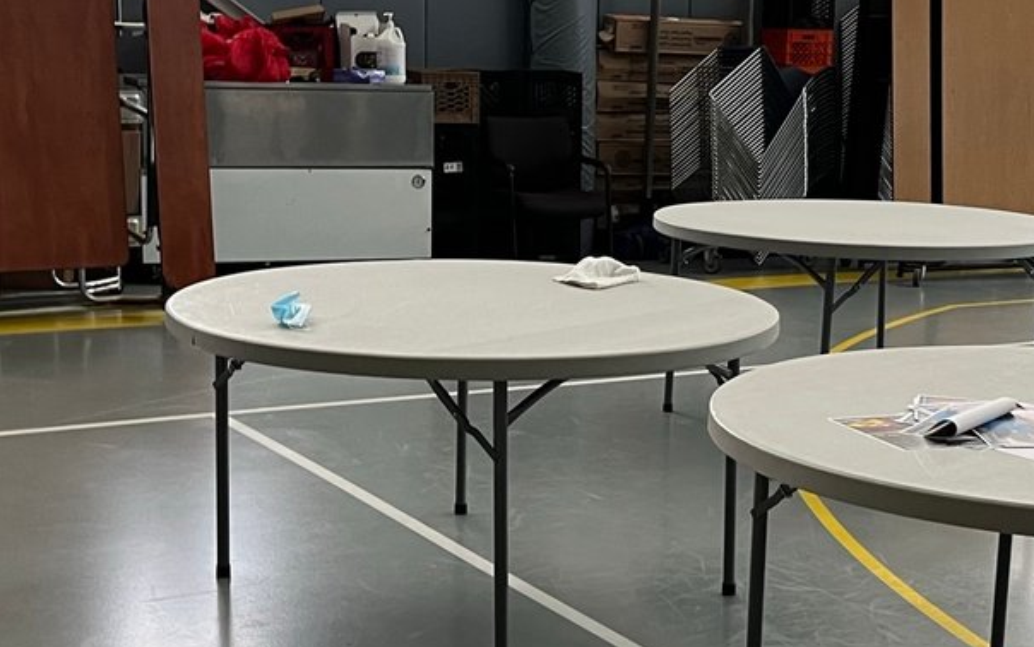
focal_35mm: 69
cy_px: 396
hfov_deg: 29.6
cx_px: 691
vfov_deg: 18.9
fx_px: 1945
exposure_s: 1/86
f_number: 1.5
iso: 125
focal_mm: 5.7
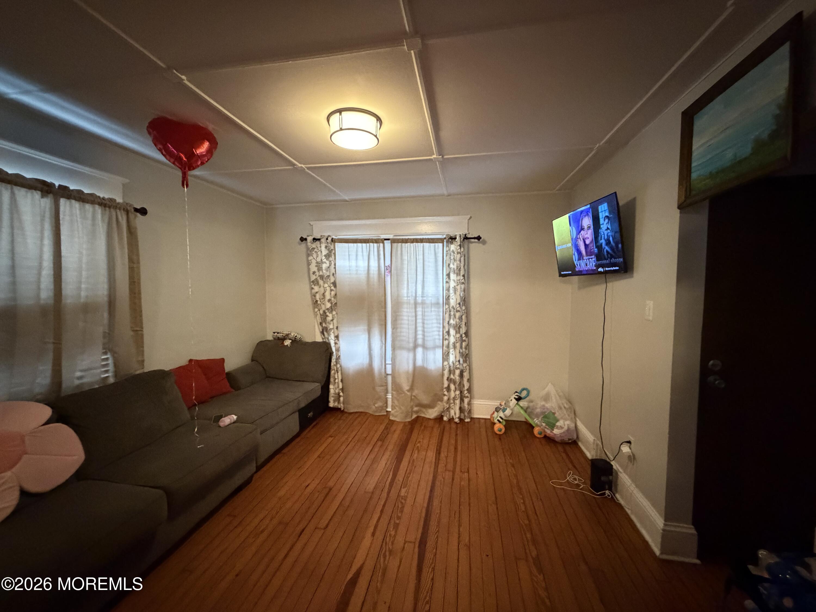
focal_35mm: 14
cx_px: 408
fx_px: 330
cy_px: 306
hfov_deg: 102.1
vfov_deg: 85.7
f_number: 2.2
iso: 1250
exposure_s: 1/40
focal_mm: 2.22
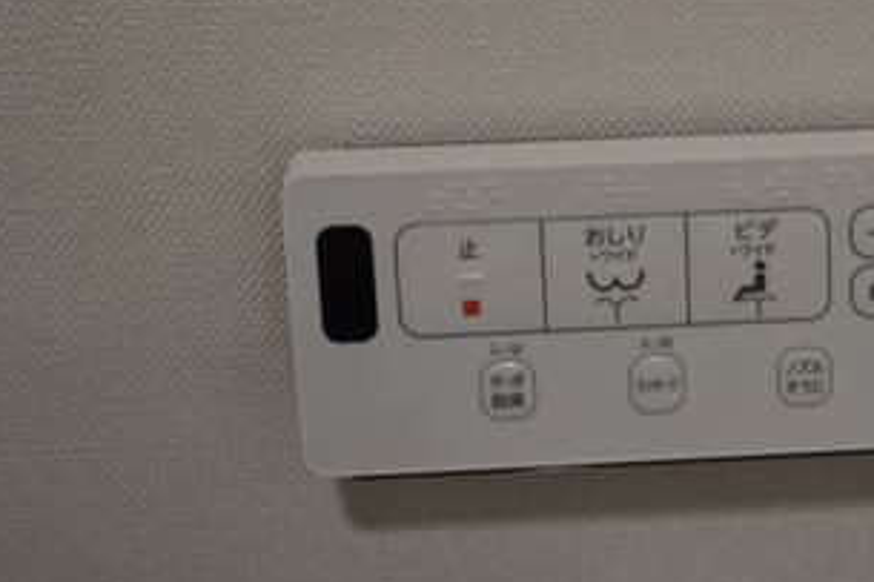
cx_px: 719
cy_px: 179
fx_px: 1529
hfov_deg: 31.0
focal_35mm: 63
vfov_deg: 21.4
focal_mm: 20
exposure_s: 1/60
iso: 250
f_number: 4
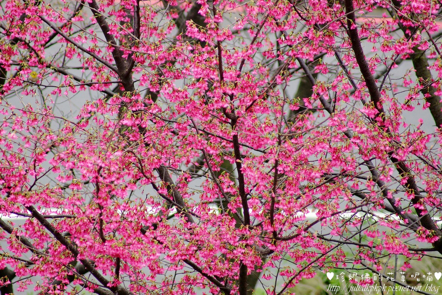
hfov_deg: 4.6
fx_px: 5525
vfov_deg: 3.1
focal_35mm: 450
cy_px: 148
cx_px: 221
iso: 800
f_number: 6.3
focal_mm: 300
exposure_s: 1/500
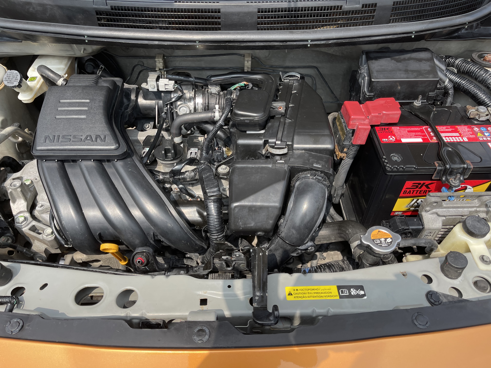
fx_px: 355
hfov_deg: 69.4
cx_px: 246
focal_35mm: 25
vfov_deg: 54.9
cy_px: 184
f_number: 1.6
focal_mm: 5.1
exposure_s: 1/1175
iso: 32
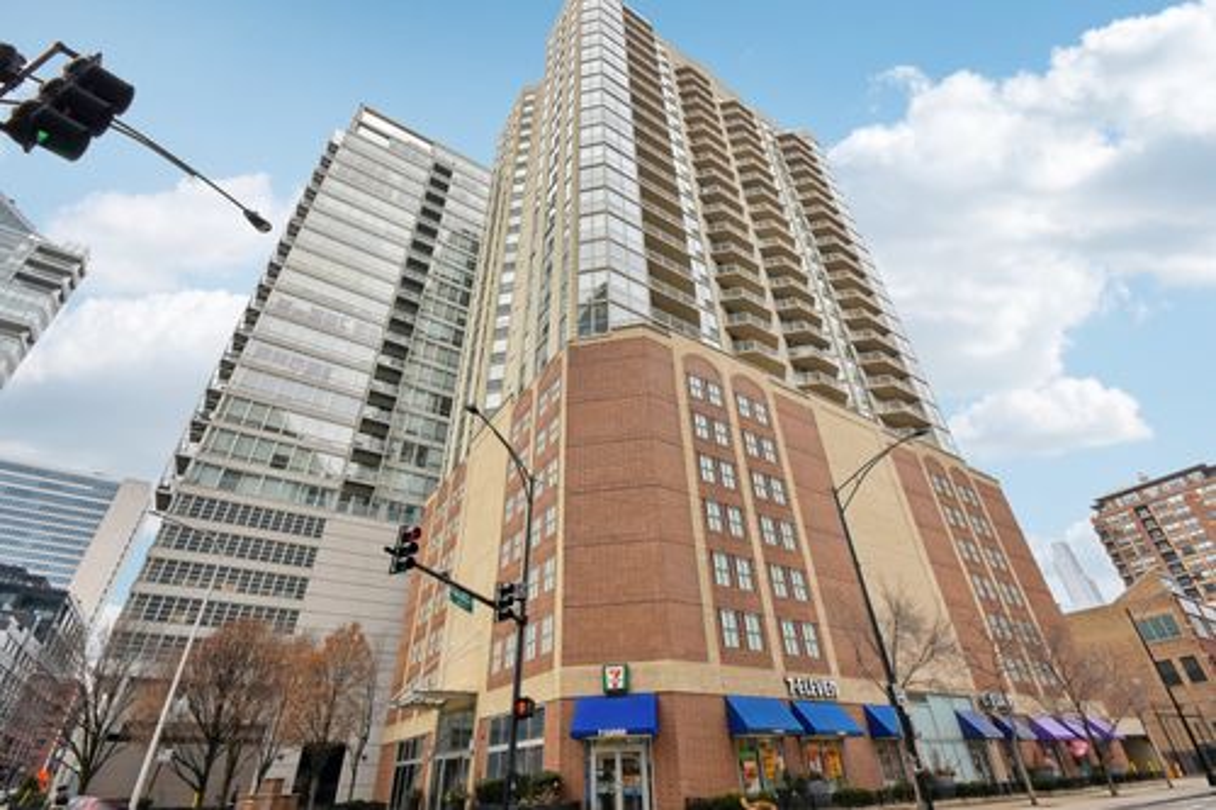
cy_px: 405
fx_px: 506
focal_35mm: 15
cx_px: 608
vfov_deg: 77.3
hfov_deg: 100.4
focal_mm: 10
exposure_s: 1/500
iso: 400
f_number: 8
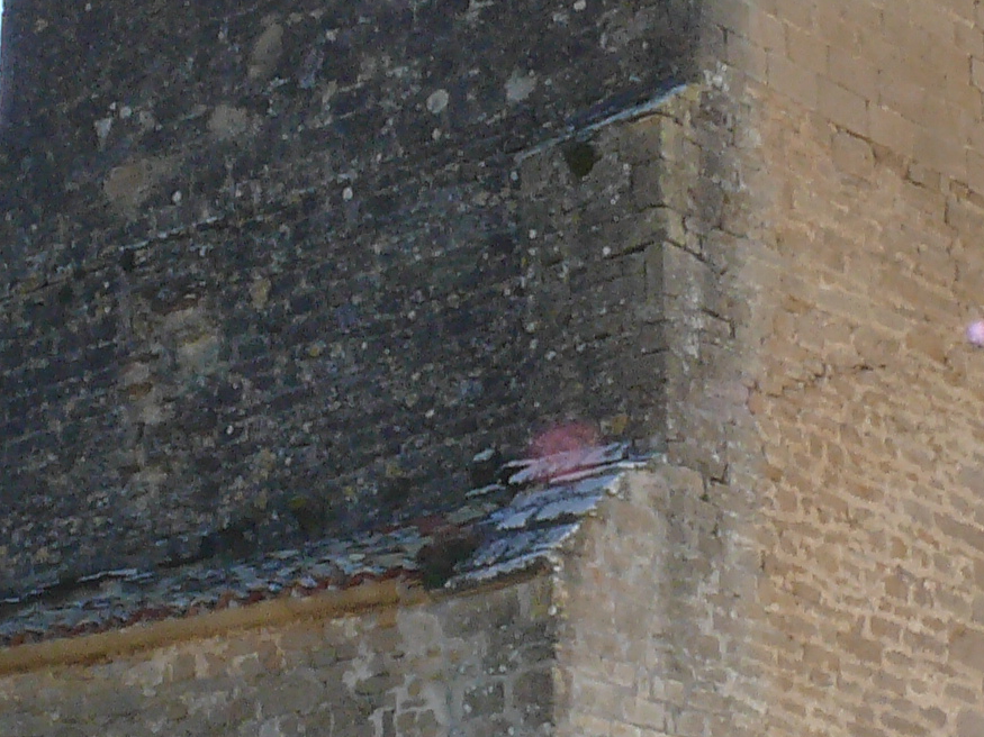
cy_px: 489
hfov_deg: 13.5
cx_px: 288
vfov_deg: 10.2
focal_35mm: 146
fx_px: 4150
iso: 100
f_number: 11
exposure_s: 1/50
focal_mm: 7.4
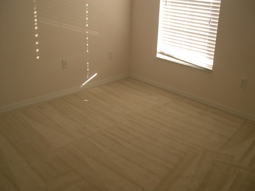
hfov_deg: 49.0
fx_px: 280
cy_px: 96
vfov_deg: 37.7
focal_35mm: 38
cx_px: 128
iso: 100
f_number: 2.8
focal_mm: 8
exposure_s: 1/62.6
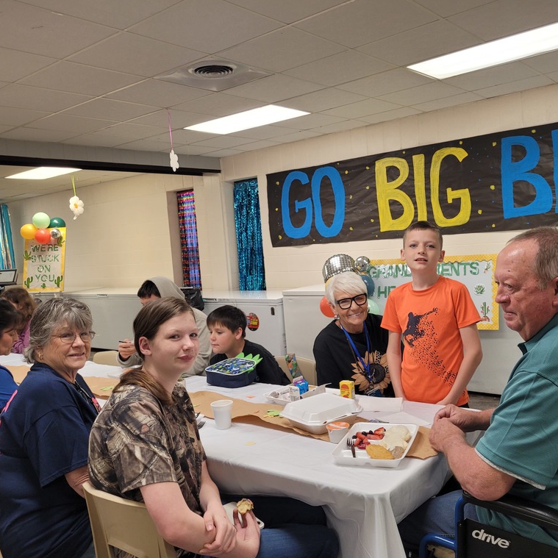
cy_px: 279
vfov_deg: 52.5
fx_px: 565
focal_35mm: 31
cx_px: 315
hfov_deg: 52.4
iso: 160
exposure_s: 1/120
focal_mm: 5.4
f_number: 1.8
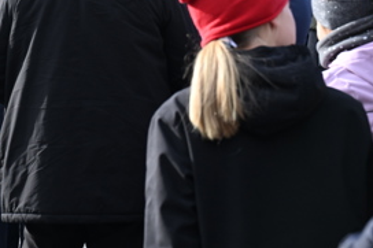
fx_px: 973
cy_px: -1
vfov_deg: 14.3
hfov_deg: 20.8
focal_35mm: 94
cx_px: -23
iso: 1000
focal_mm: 37
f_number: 5
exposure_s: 1/2000
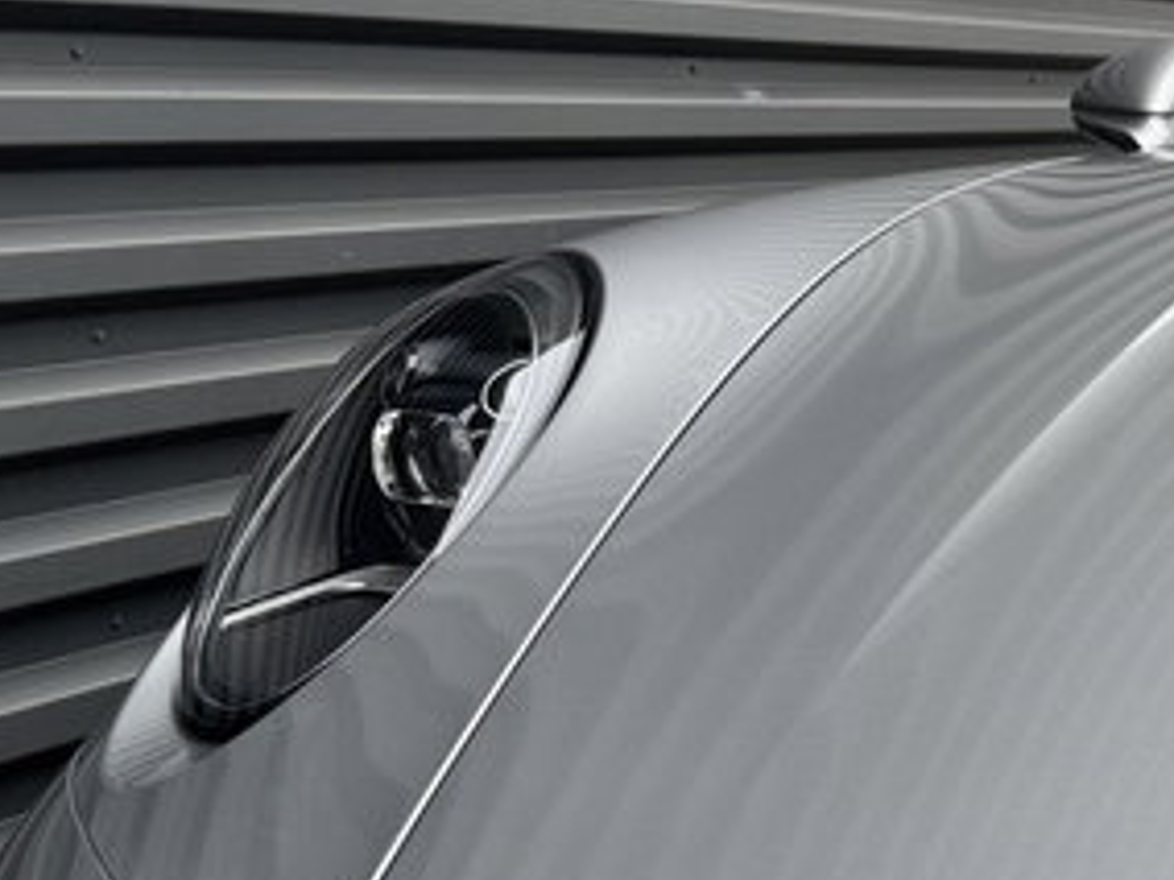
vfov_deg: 22.6
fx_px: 2204
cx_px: 992
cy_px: 512
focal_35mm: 65
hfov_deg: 28.9
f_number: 1.78
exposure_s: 1/215
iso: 64
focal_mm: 6.76
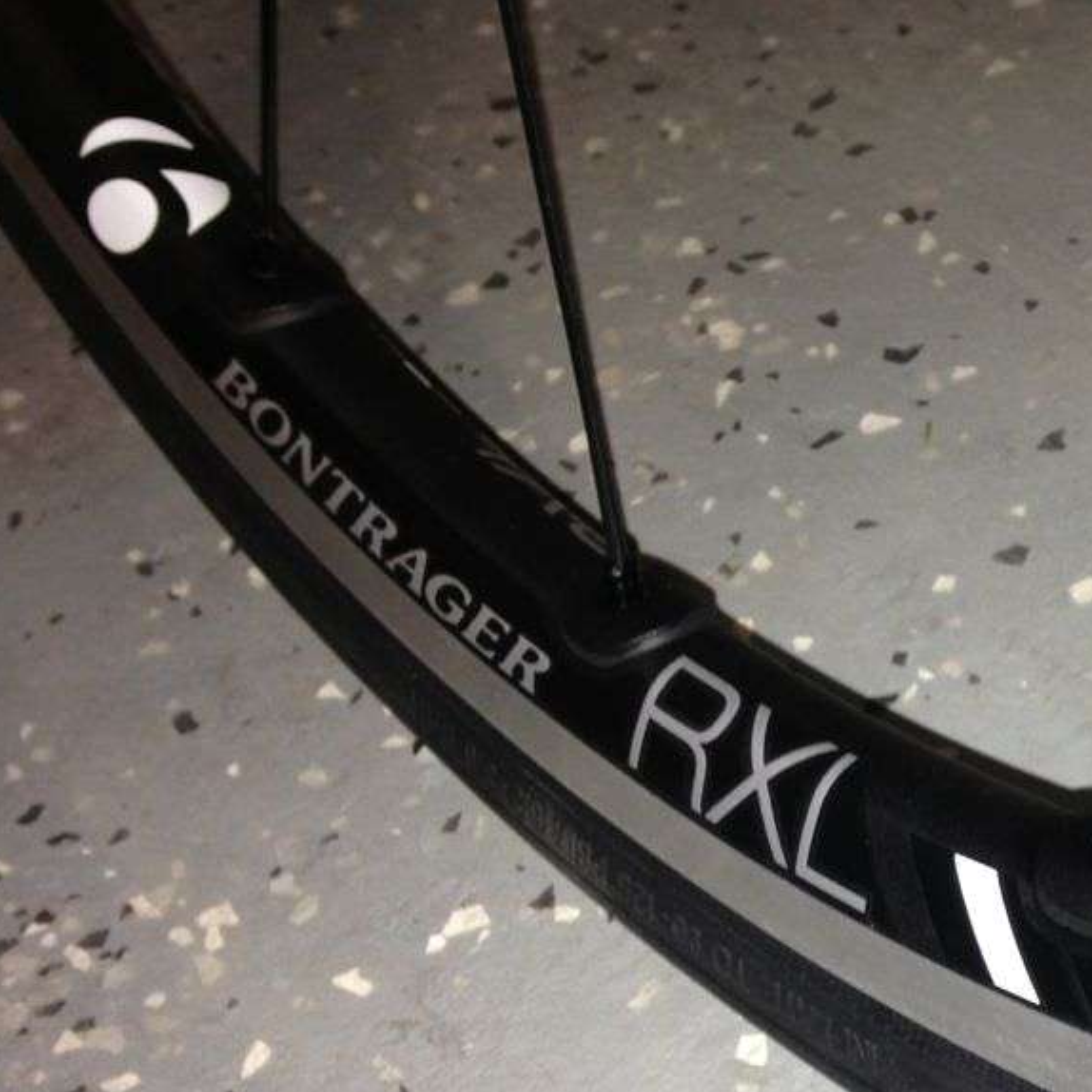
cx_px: 1054
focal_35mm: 65
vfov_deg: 25.9
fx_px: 2320
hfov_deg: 25.4
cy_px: 909
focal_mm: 4.13
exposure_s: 1/24
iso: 50
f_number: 2.4
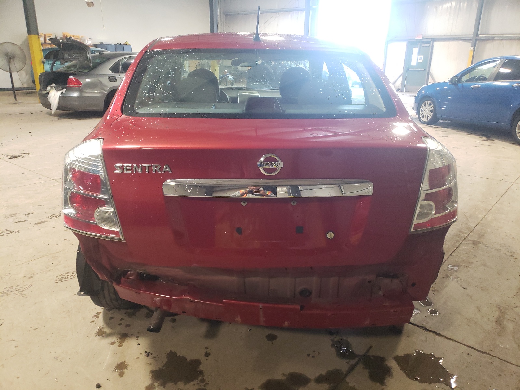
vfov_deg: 53.1
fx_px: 391
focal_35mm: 26
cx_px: 260
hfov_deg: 67.3
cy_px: 195
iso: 298
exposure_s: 1/60.2
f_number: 1.5
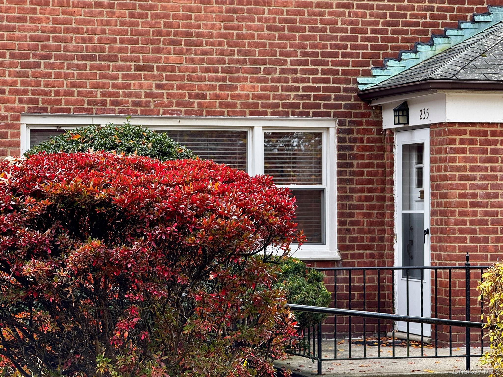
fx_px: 1744
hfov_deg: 16.4
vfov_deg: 12.3
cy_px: 188
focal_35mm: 120
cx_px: 252
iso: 50
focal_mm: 15.66
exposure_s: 1/123
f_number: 2.8
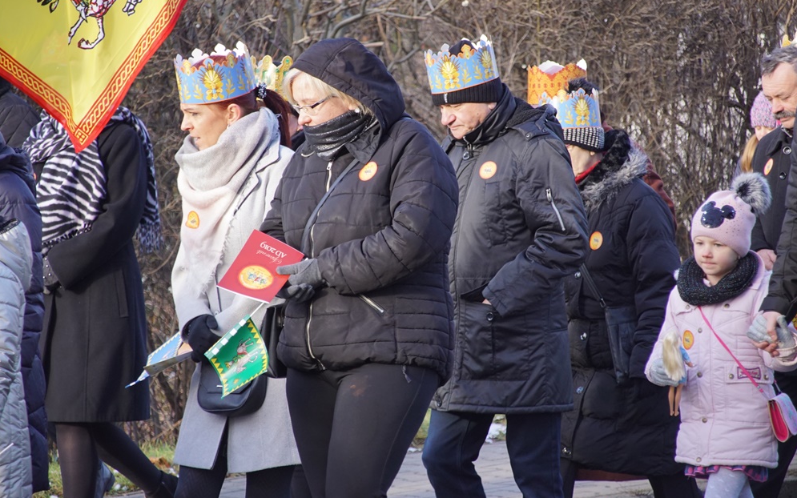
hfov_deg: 10.1
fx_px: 4508
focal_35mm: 208
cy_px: 237
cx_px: 397
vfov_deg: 6.3
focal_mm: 135
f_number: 5.6
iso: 640
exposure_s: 1/250
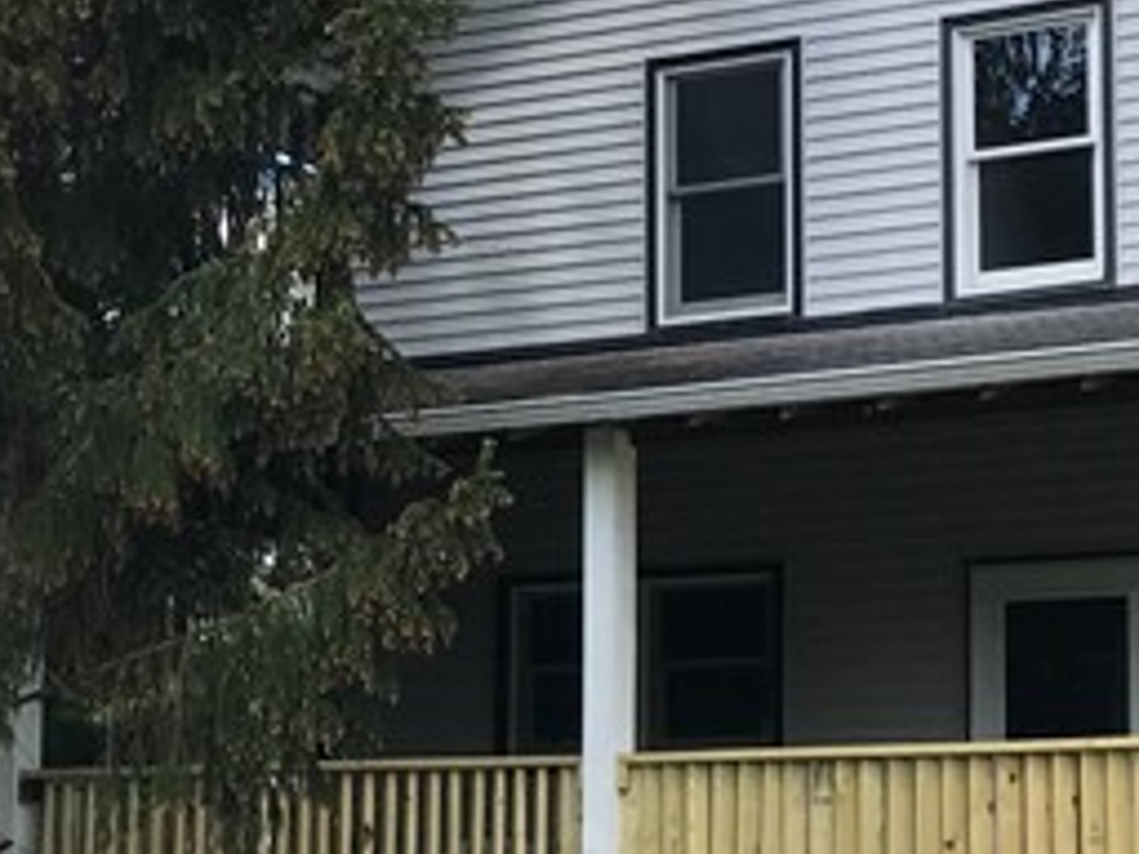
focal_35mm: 112
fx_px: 3685
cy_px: 618
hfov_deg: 17.5
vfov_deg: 13.2
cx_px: 334
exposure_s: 1/1041
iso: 20
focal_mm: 3.99
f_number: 1.8
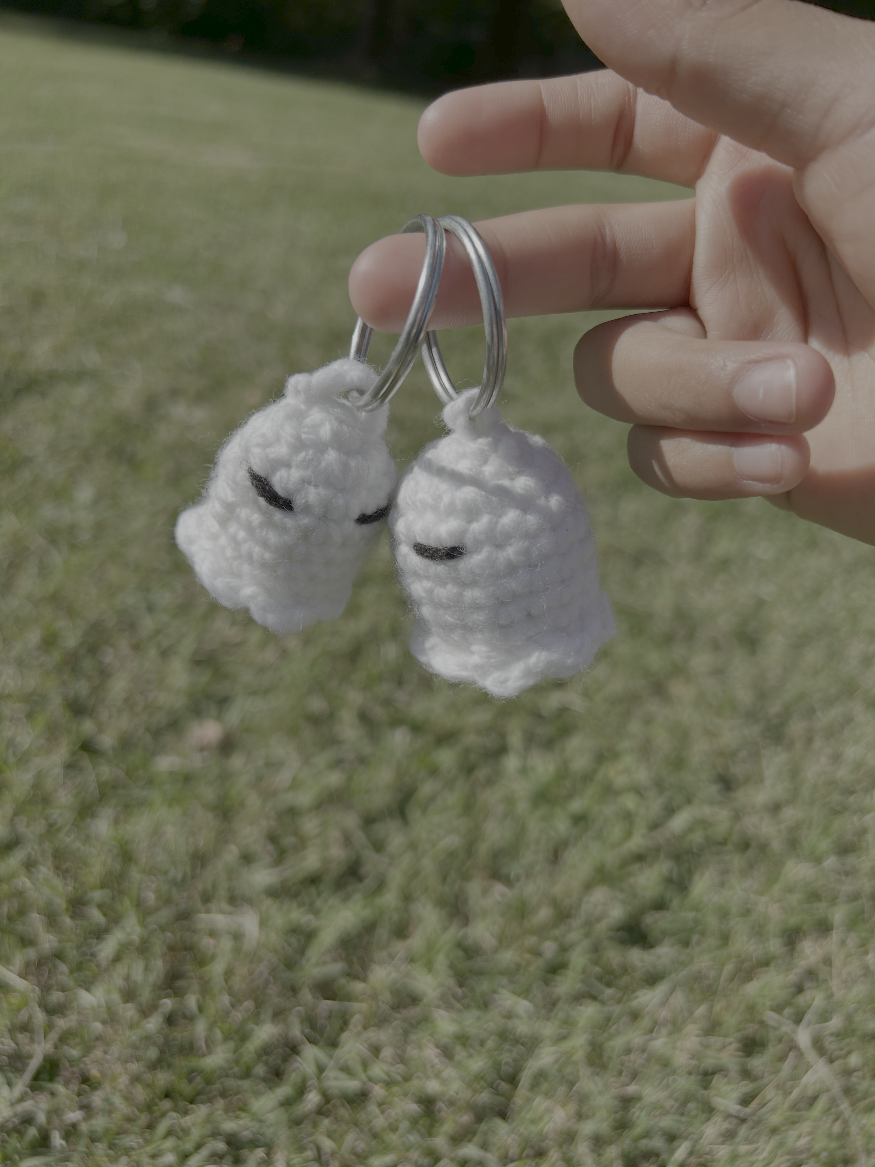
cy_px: 584
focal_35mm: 26
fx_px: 876
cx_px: 438
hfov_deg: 53.1
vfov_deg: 67.3
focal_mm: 5.7
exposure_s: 1/3460
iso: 50
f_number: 1.5
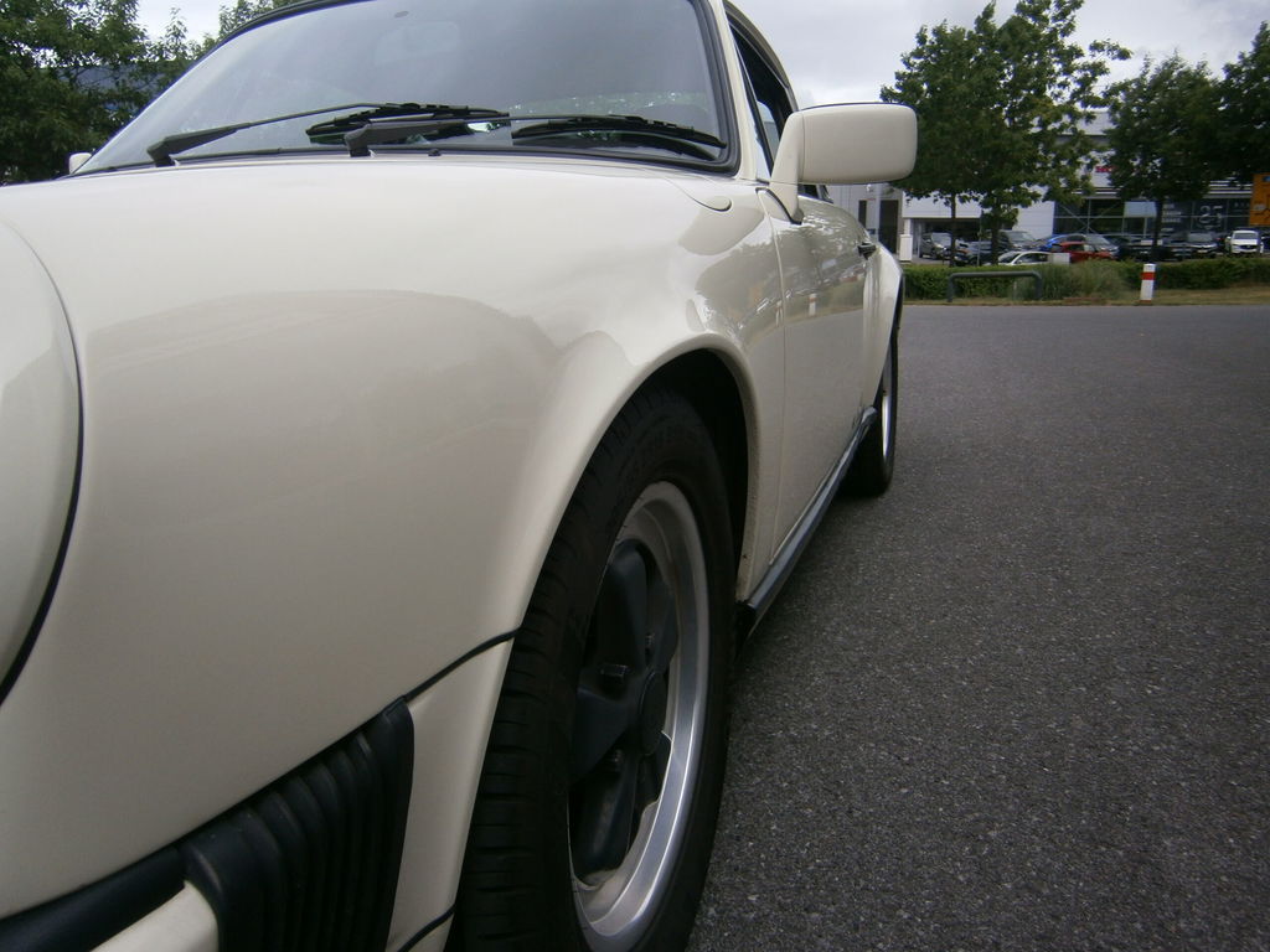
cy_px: 476
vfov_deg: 53.1
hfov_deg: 67.3
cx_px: 635
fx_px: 954
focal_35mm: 26
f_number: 2.8
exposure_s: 1/1000
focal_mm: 4.7
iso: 80
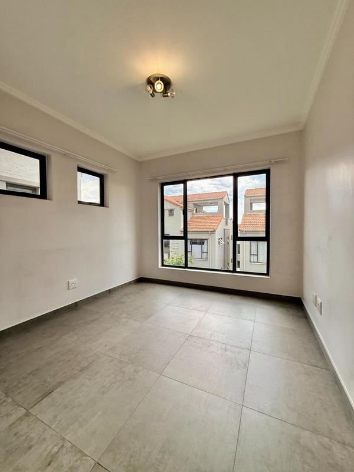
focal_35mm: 14
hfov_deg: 85.7
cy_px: 236
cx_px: 177
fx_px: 191
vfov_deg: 102.1
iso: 50
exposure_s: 1/99
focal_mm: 2.22
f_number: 2.2
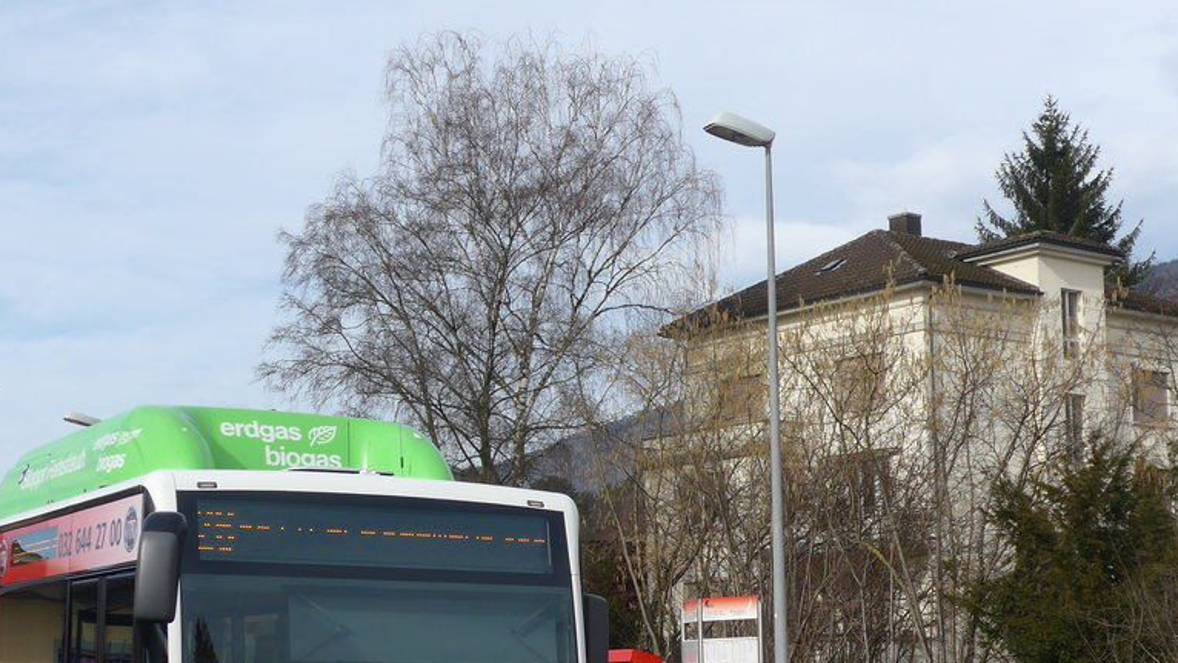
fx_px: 2187
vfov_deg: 17.1
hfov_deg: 30.2
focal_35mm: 70
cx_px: 580
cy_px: 552
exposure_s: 1/1600
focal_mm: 8.4
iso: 80
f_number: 2.8
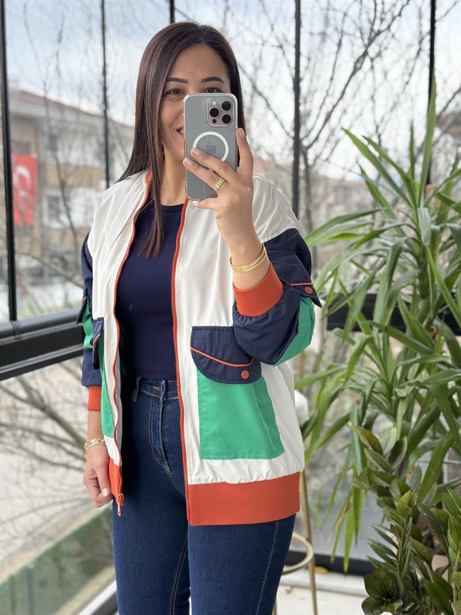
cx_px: 230
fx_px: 852
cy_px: 308
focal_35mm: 48
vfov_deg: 39.7
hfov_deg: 30.3
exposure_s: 1/91
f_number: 1.78
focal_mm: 6.86
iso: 100
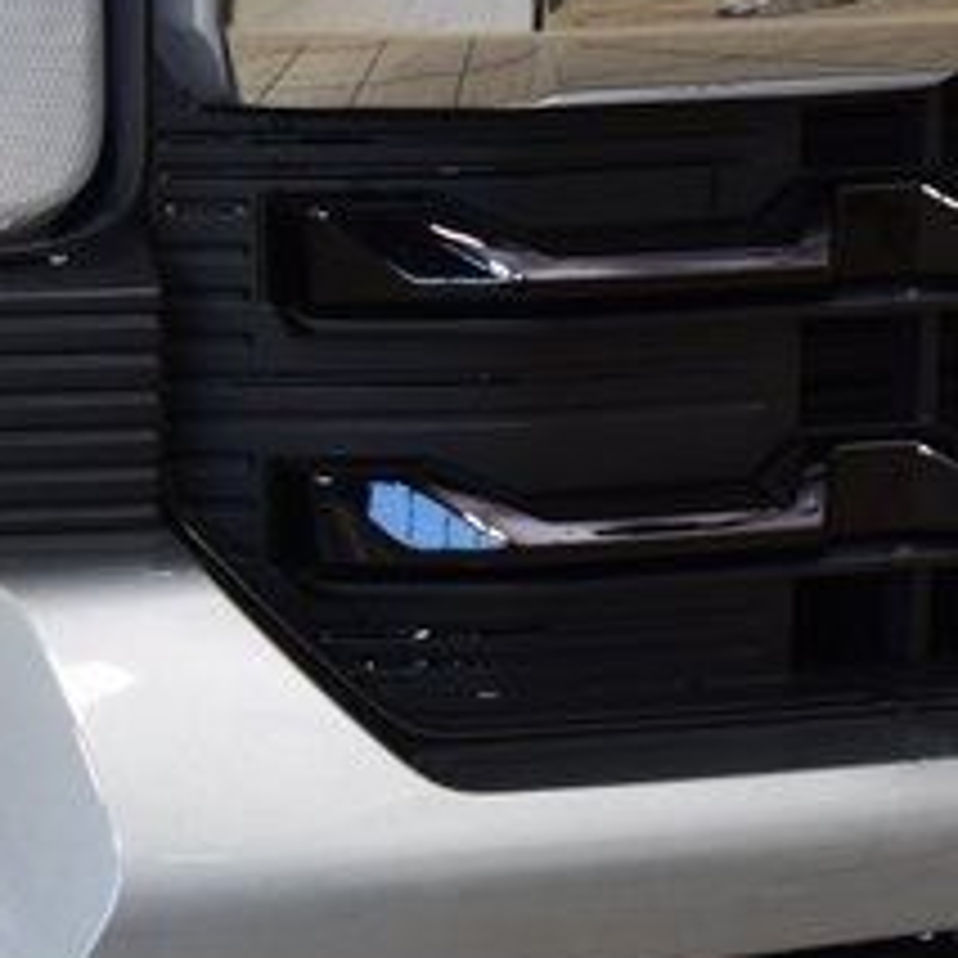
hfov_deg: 8.1
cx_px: 1250
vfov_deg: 8.2
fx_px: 6702
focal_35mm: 214
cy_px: 686
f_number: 6.3
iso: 400
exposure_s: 1/15
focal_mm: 35
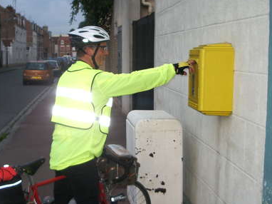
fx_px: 432
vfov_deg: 26.5
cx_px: 126
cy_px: 105
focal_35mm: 55
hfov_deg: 34.9
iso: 50
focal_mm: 5.8
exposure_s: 1/40
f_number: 2.6
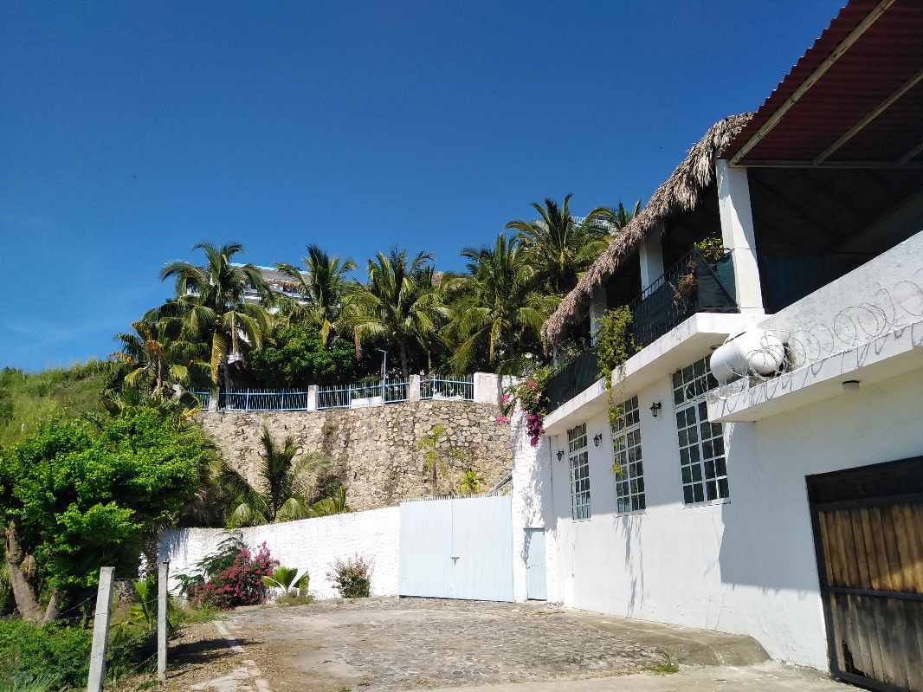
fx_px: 693
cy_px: 346
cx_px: 462
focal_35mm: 26
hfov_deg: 67.3
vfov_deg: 53.0
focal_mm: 3.59
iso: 101
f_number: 1.8
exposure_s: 1/2579
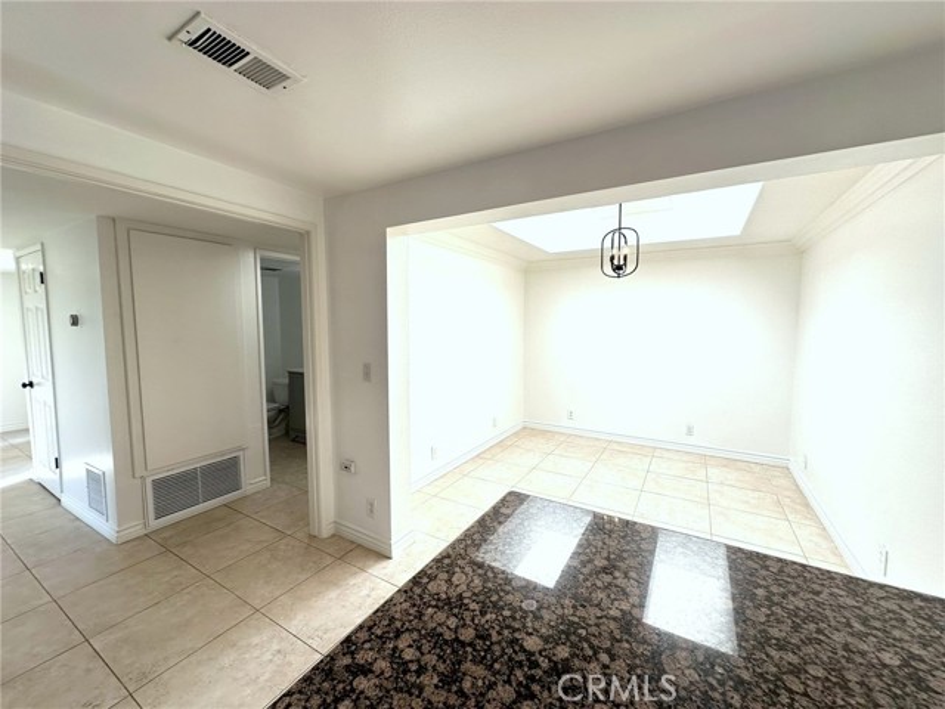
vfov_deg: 85.7
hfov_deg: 102.1
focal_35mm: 14
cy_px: 354
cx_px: 472
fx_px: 382
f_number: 2.2
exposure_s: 1/137
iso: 40
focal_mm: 2.22
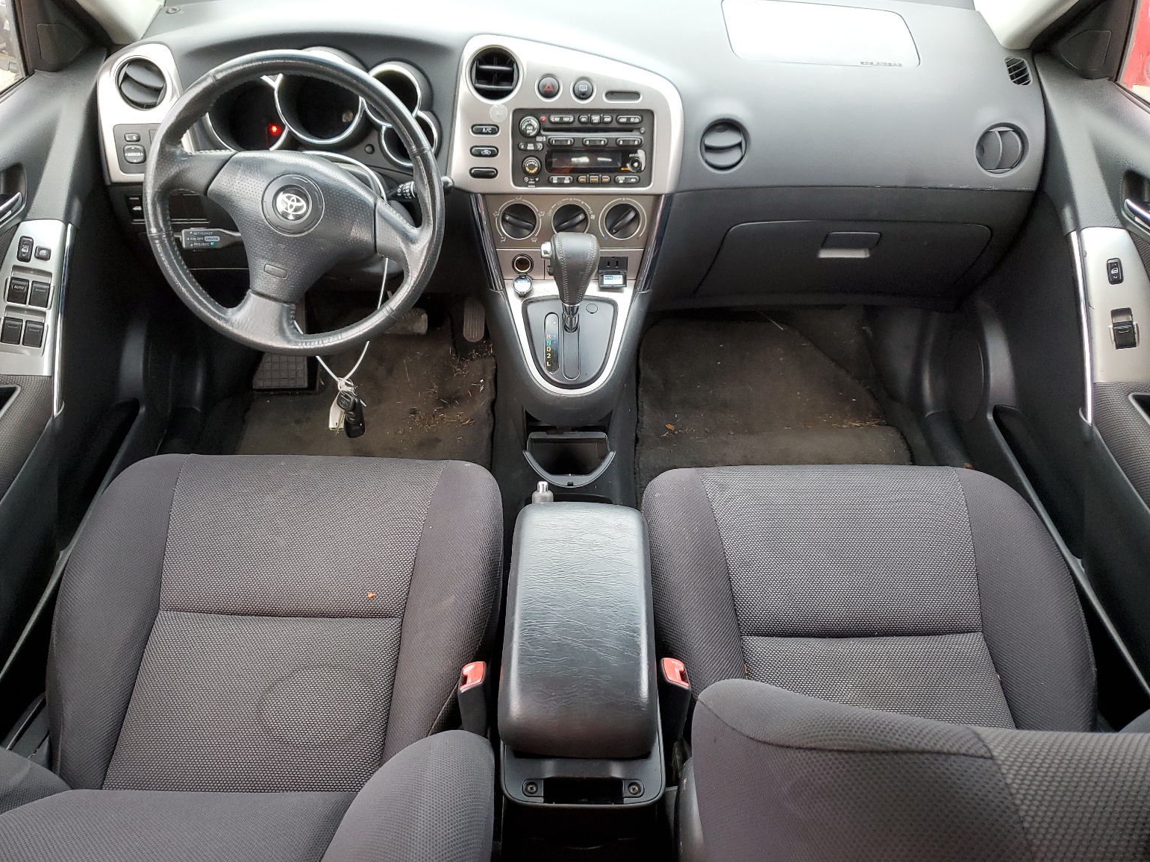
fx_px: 897
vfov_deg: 51.4
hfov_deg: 65.3
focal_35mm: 27
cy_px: 416
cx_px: 563
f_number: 1.5
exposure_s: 1/60.2
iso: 92
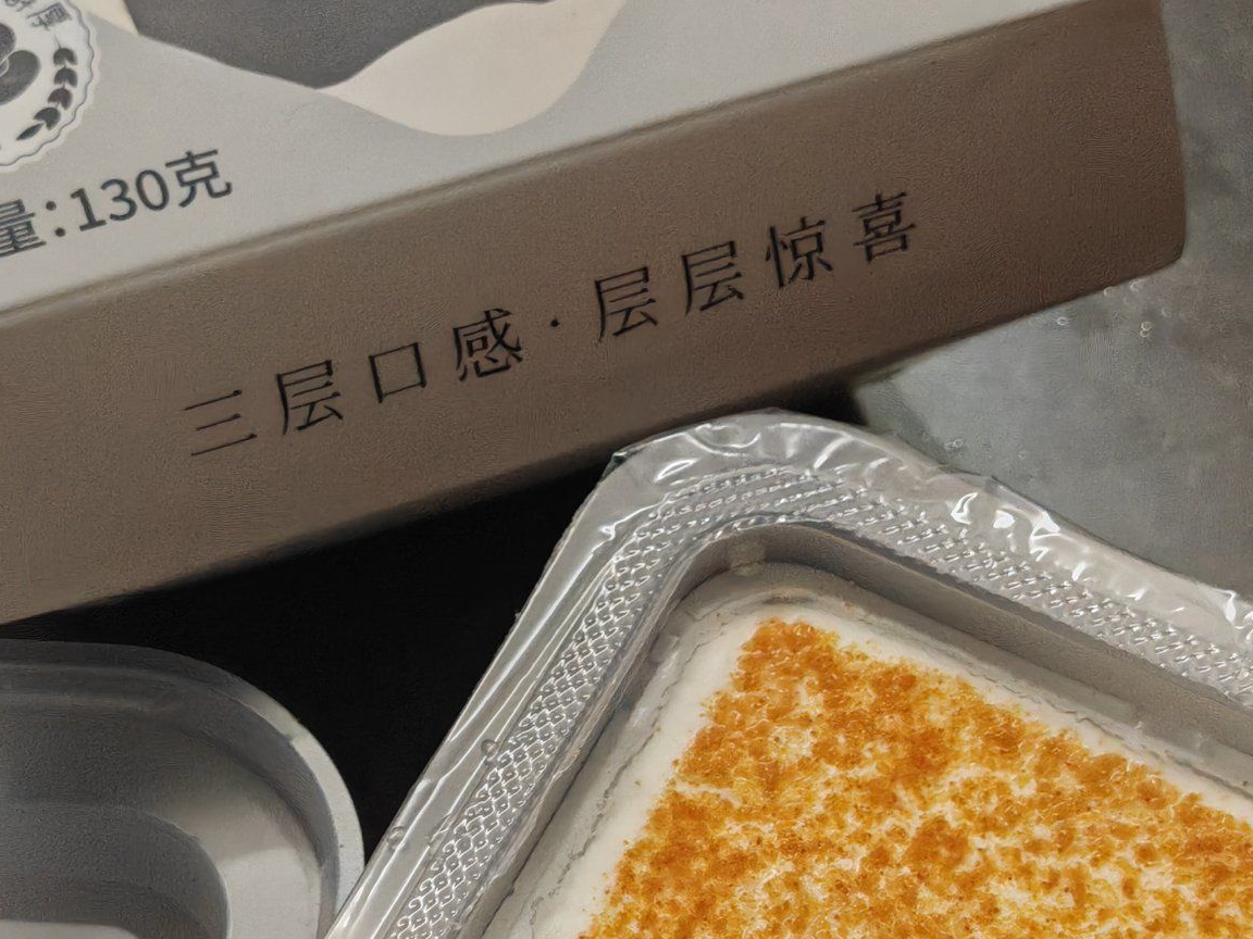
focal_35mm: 128
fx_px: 4633
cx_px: 613
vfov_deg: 11.6
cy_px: 616
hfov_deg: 15.4
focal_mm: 7.62
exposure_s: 1/100
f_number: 1.6
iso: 500
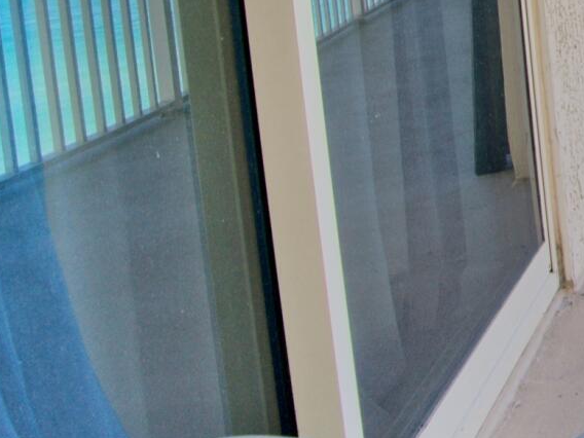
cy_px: -158
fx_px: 1029
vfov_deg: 21.3
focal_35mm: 61
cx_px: 1413
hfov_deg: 15.1
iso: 100
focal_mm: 12
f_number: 8
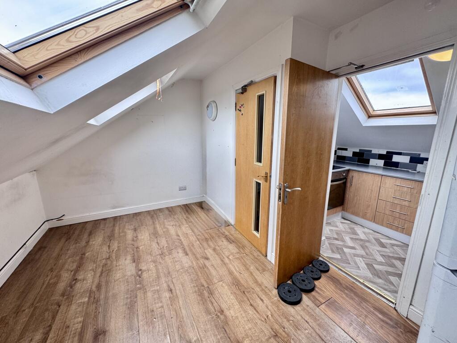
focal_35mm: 14
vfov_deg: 85.7
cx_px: 228
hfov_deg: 102.1
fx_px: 185
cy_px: 172
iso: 125
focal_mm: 2.22
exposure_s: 1/99
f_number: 2.2
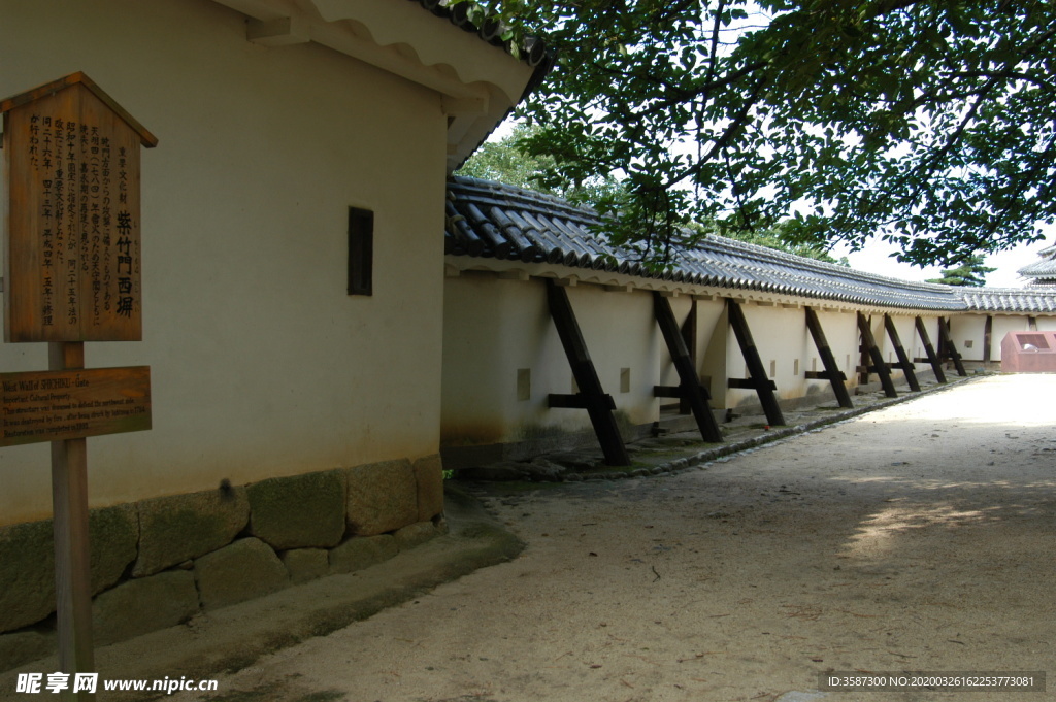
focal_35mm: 36
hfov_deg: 53.2
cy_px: 351
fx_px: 1055
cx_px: 528
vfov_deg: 36.8
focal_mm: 24
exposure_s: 1/160
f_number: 6.3
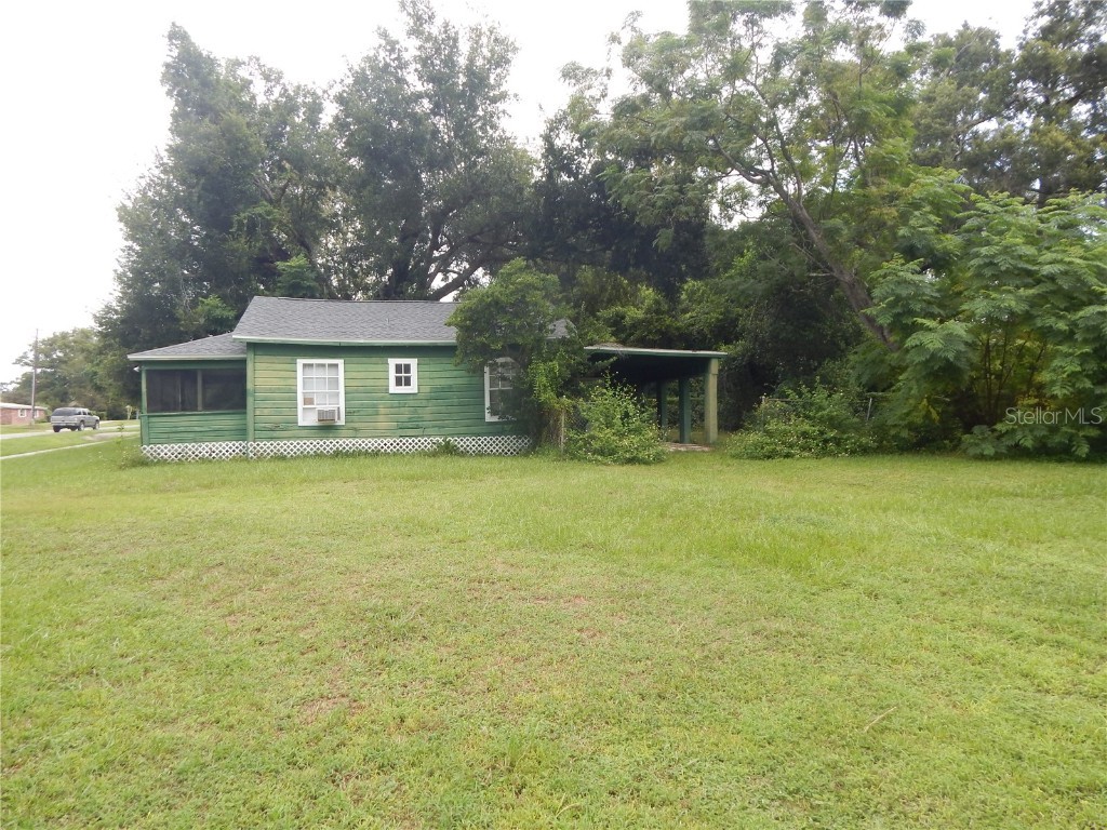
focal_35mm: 22
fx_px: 704
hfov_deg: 76.4
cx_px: 554
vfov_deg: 61.1
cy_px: 415
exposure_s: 1/400
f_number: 3
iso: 125
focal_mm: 4
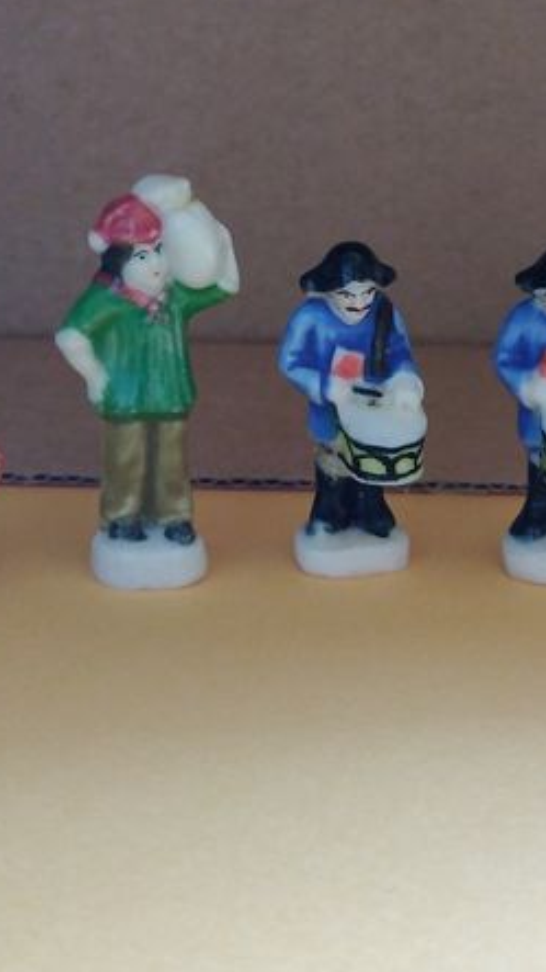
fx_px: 1648
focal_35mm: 64
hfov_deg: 18.7
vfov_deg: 32.5
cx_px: 401
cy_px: 305
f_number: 1.8
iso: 244
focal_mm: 3.6
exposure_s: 1/30
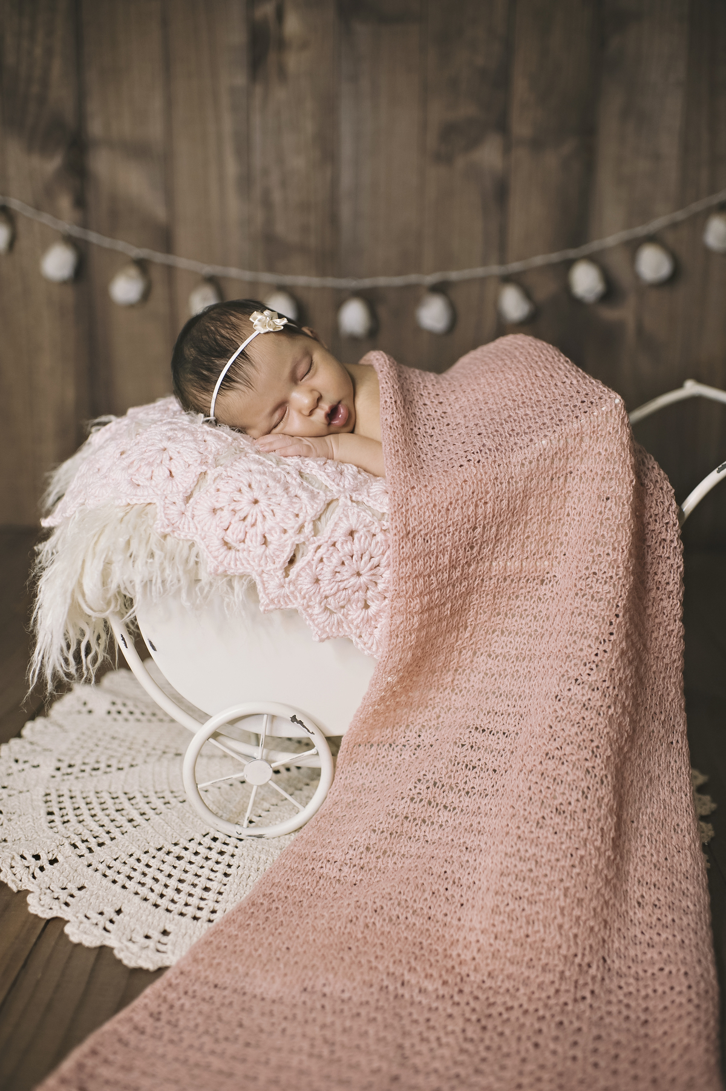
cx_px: 363
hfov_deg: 37.8
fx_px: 1060
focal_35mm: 35
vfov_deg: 54.5
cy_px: 546
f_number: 2.2
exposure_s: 1/125
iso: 320
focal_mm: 35
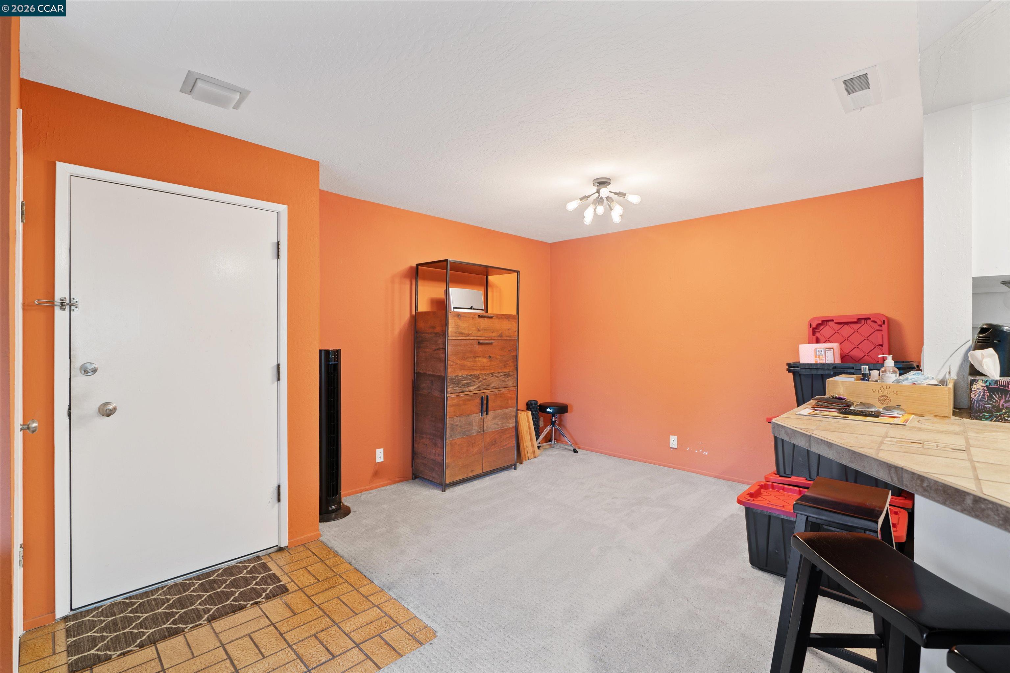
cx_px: 505
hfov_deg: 96.7
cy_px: 336
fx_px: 449
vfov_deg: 73.7
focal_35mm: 16
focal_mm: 16
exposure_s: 1.6
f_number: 5.6
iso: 100
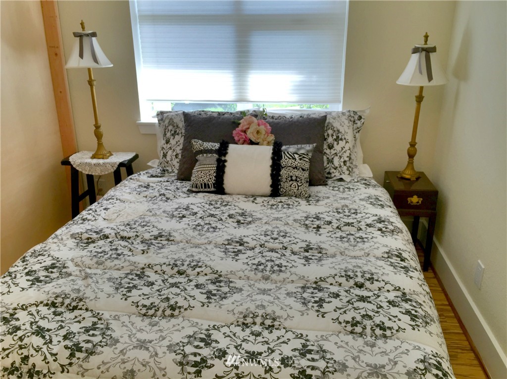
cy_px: 190
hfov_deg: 61.7
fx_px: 424
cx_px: 254
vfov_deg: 48.2
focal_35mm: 29
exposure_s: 1/807
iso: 32
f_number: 2.2
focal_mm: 4.15
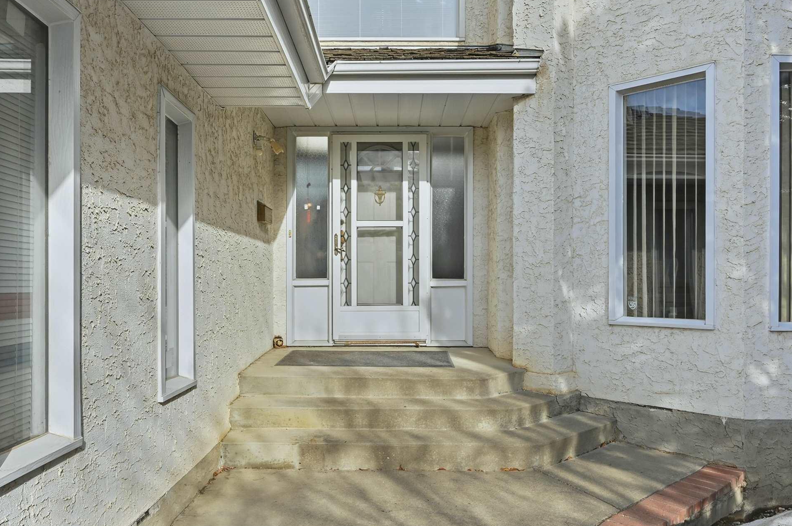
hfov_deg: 63.7
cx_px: 390
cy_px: 285
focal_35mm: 29
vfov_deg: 44.8
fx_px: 637
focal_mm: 18
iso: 100
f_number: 8
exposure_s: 1/1250
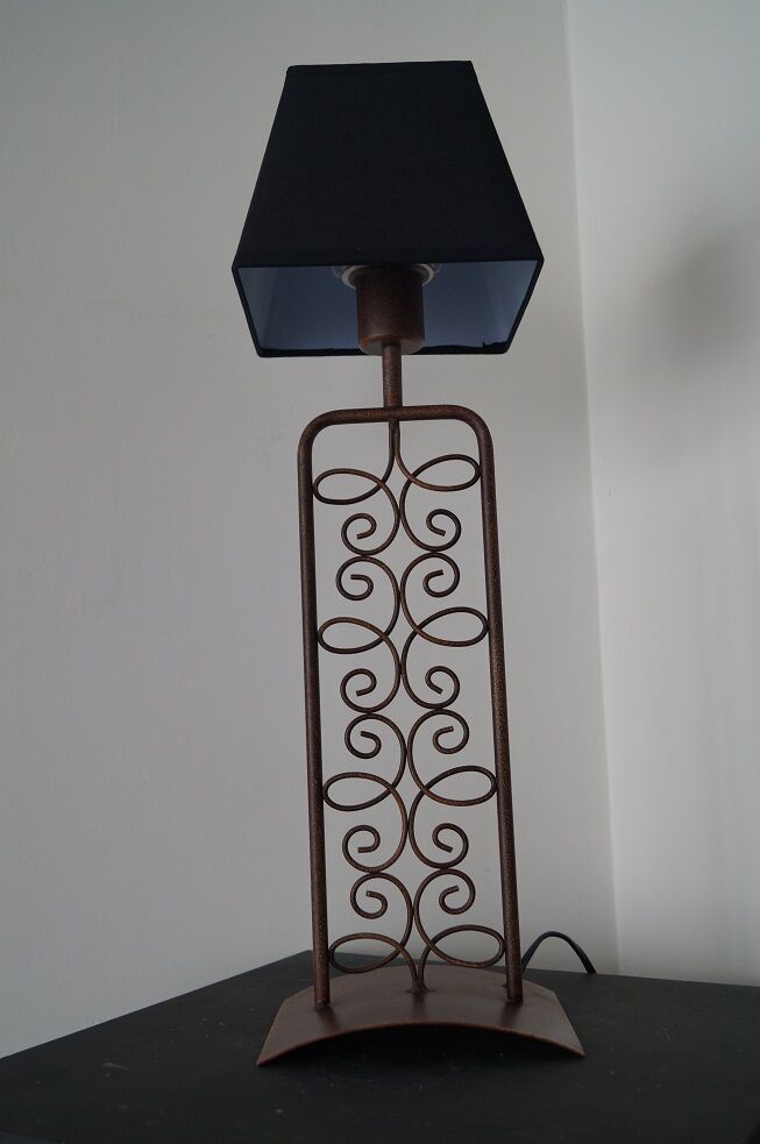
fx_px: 1143
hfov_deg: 36.8
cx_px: 380
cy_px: 572
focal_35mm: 36
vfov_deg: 53.2
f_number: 4
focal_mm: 24
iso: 250
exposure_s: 1/60
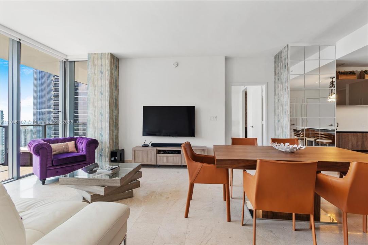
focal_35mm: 17
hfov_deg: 93.3
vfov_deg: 70.3
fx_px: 174
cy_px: 122
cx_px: 184
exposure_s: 1/1.25
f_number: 7.1
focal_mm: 17
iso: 100
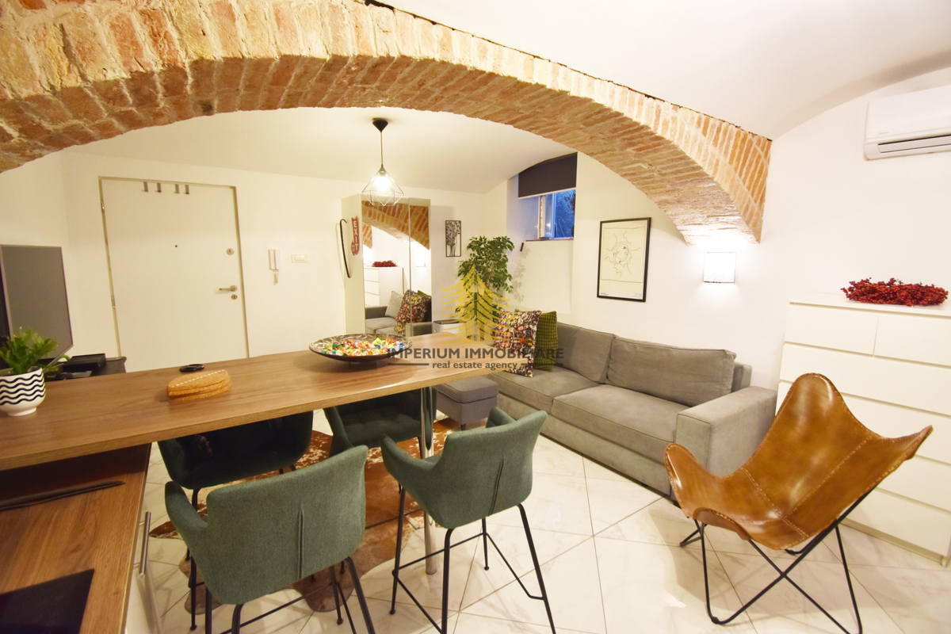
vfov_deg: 77.3
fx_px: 396
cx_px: 476
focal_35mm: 15
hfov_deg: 100.4
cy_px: 317
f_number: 4.5
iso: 360
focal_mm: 10
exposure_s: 1/15
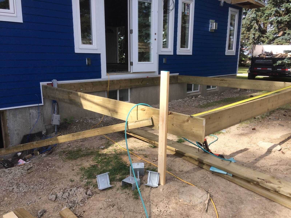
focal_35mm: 29
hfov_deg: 61.7
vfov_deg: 48.2
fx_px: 244
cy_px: 109
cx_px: 146
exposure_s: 1/855
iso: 32
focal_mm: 4.15
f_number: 2.2
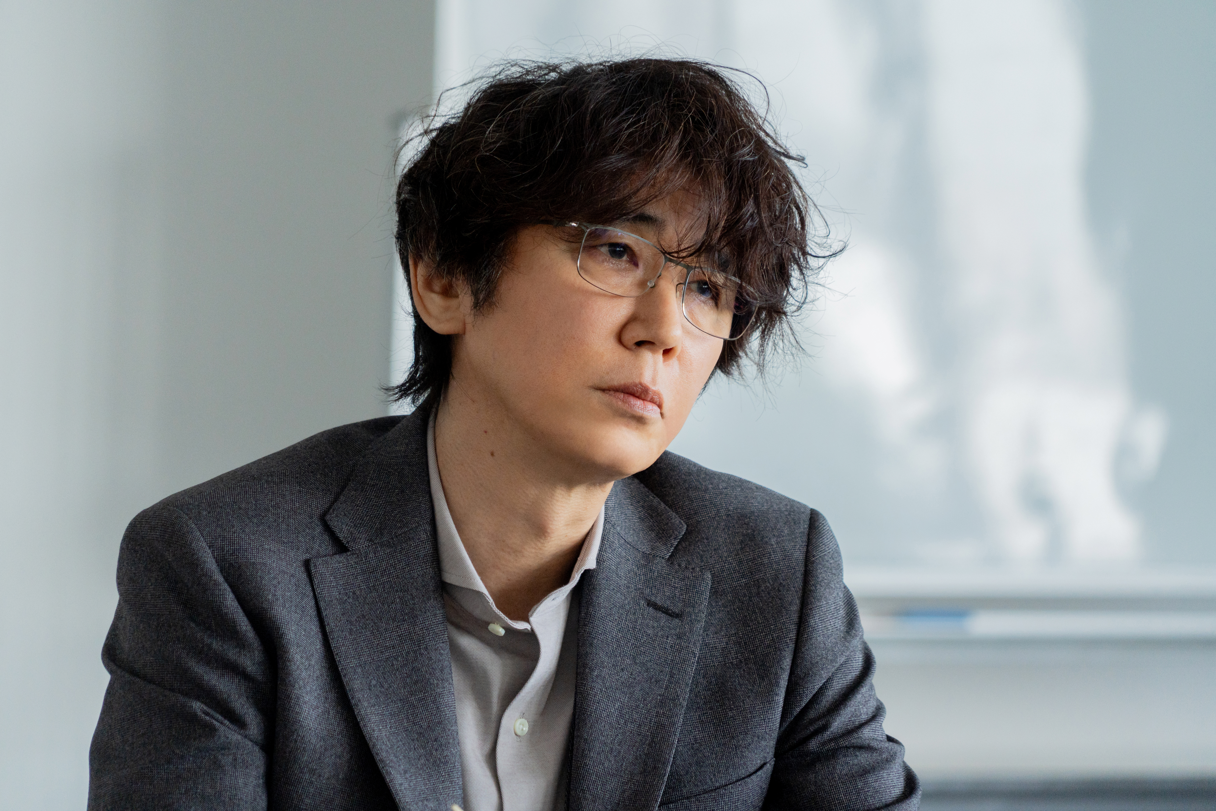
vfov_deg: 5.7
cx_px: 608
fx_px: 8106
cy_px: 406
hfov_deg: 8.6
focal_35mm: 240
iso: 1000
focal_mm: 240
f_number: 6.3
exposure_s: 1/100
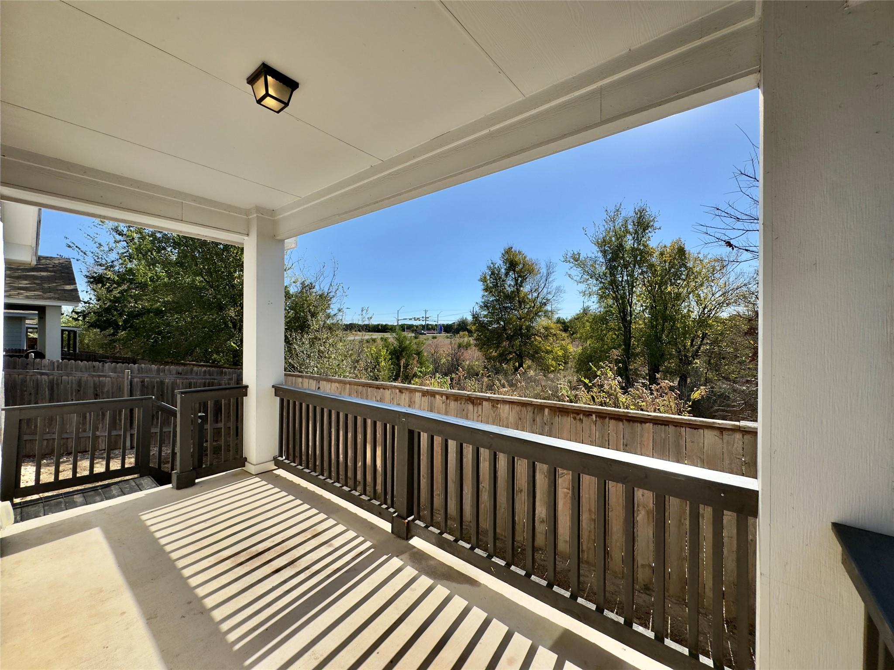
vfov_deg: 85.7
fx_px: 362
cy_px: 335
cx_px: 447
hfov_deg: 102.1
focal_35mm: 14
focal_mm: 2.22
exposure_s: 1/2146
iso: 50
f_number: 2.2
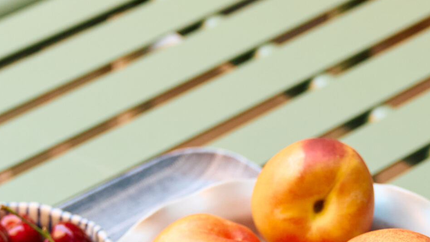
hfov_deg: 13.3
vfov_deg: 7.4
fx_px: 1835
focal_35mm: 161
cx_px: 289
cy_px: 368
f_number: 3.2
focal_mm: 38
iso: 800
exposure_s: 1/250
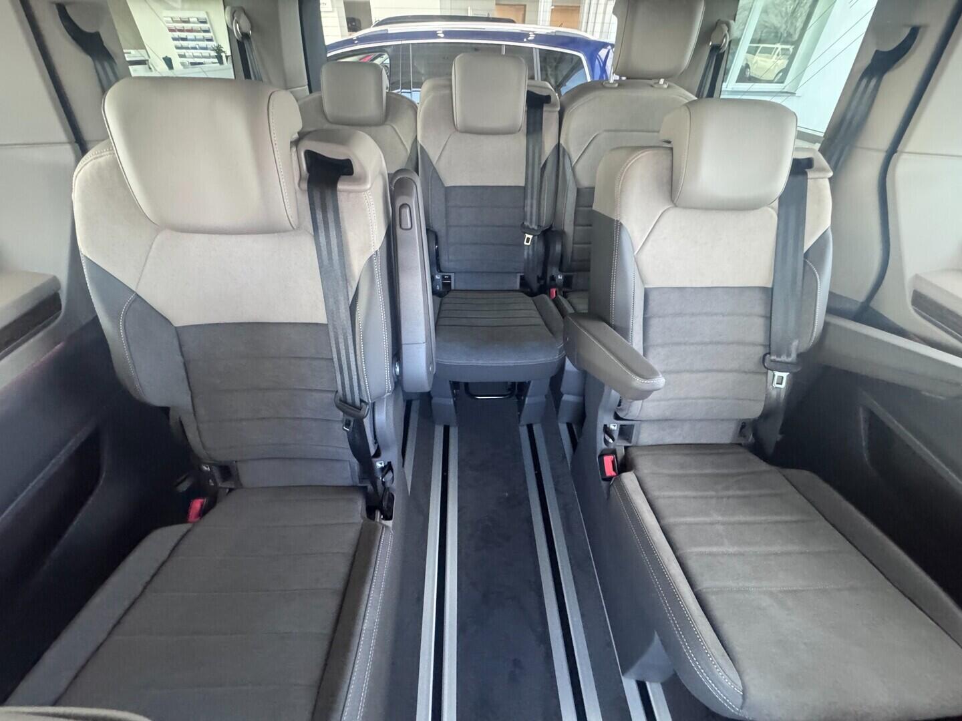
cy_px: 360
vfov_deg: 85.7
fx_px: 389
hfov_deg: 102.1
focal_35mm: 14
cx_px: 481
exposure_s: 1/60
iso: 1000
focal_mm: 2.22
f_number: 2.2
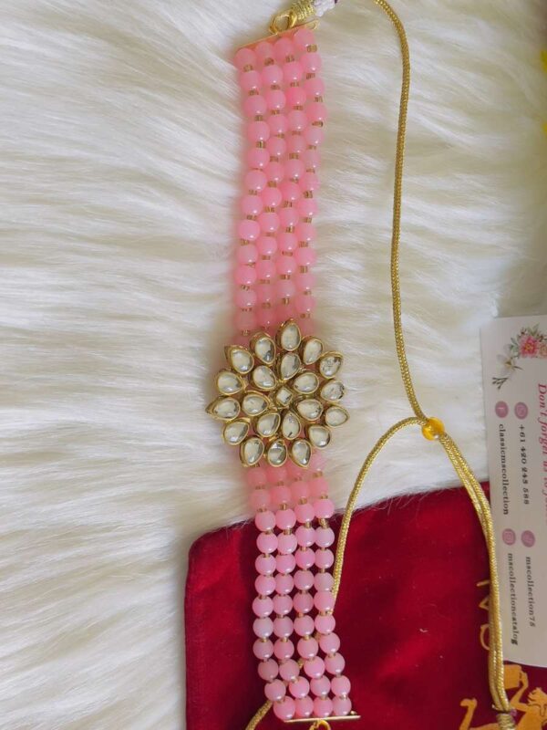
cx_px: 274
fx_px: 548
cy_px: 365
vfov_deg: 67.3
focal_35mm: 26
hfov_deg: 53.1
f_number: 1.6
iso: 125
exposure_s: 1/107
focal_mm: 5.1
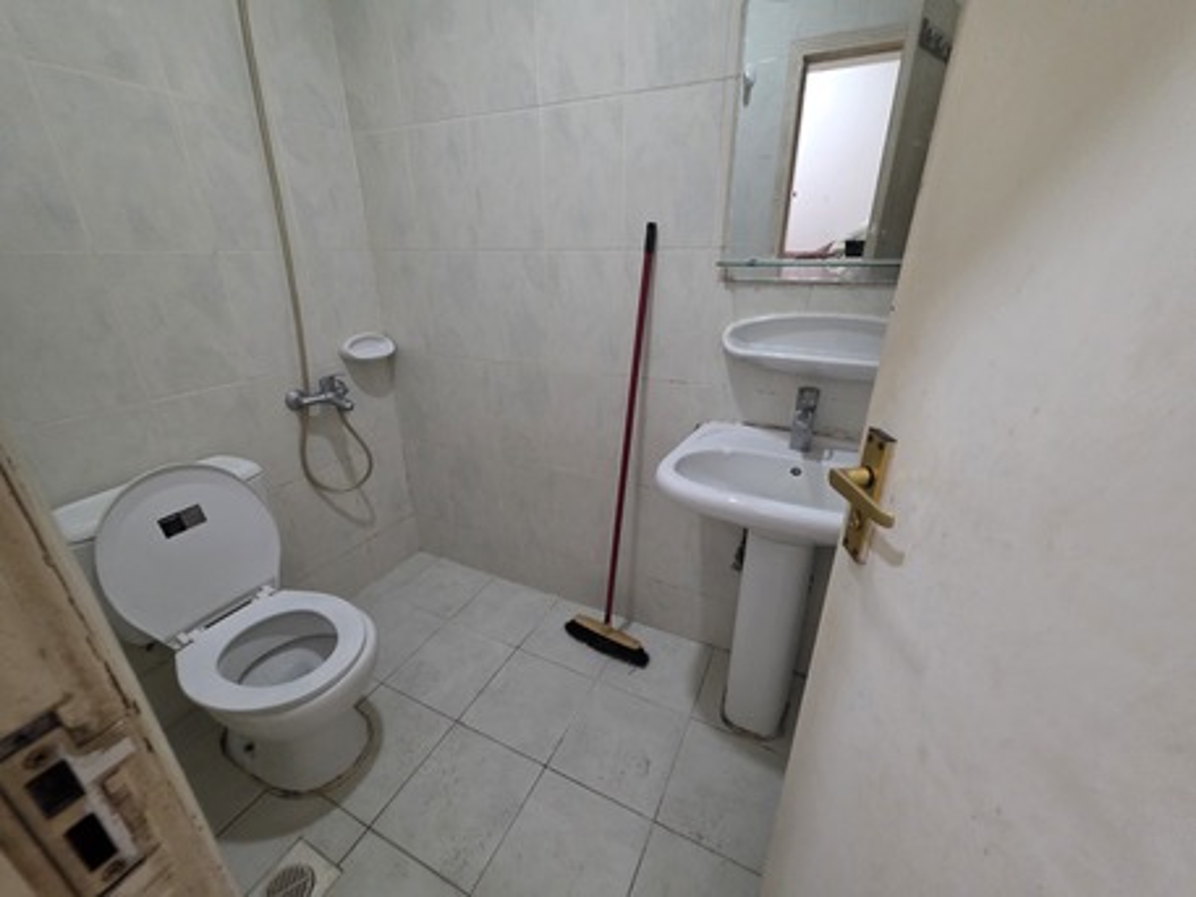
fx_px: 449
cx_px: 598
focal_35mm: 13
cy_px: 448
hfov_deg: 106.2
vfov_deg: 89.9
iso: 800
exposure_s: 1/50
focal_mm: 2.2
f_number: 1.9
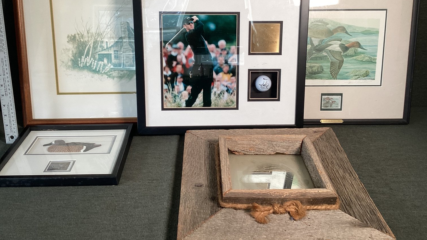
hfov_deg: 58.0
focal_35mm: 34
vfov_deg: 34.4
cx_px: 214
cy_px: 85
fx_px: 385
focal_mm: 3.3
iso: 64
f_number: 2.4
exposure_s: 1/100
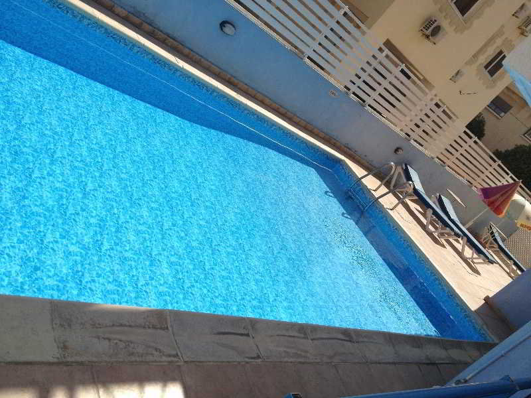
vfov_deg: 40.7
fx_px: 537
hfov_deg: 52.6
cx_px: 266
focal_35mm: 35
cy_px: 199
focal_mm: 4.28
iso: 64
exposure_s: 1/2632
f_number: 2.4
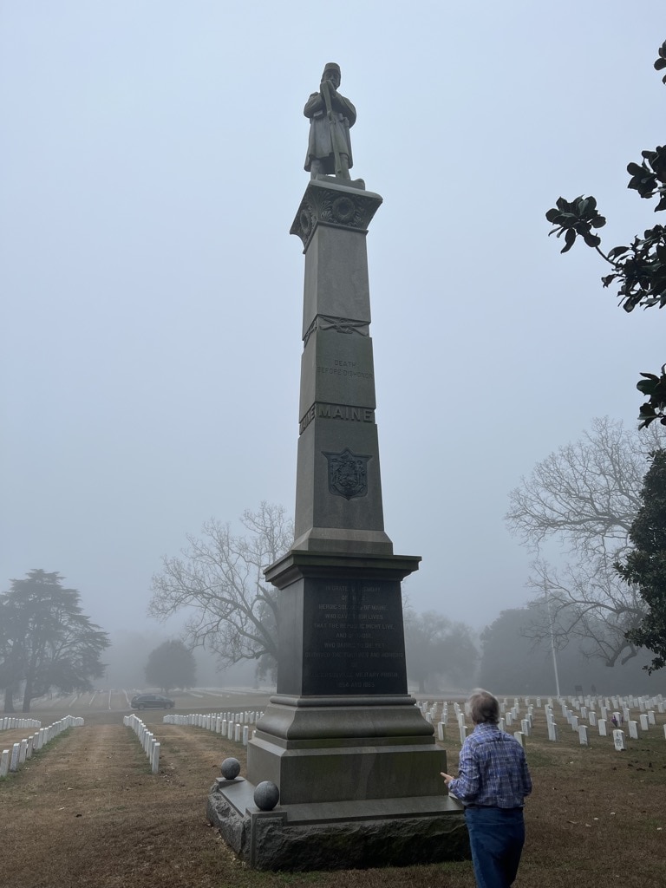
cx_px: 333
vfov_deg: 67.3
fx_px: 667
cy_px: 444
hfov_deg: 53.1
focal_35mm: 26
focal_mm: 5.7
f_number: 1.5
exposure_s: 1/2994
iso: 50
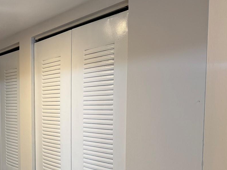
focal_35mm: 48
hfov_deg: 36.9
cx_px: 20
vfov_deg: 29.8
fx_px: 315
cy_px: 128
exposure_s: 1/60
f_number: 1.78
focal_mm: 6.76
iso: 160
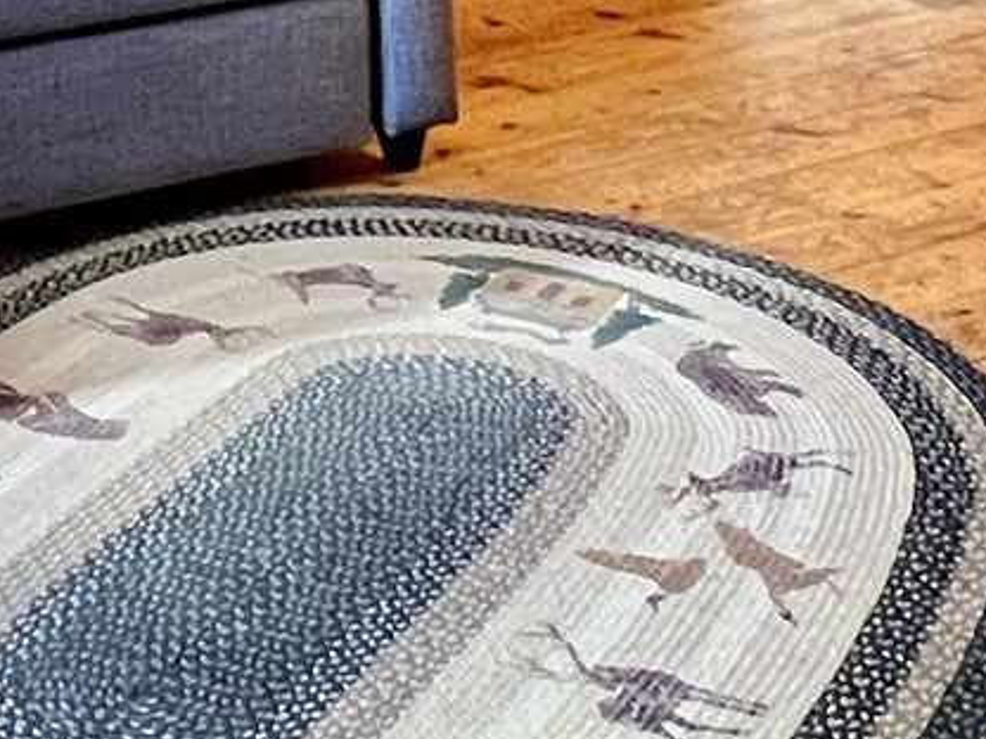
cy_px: -836
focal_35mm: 96
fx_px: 2734
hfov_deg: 19.8
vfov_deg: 12.9
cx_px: -21
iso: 400
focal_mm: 1.57
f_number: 1.8
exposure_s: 1/60
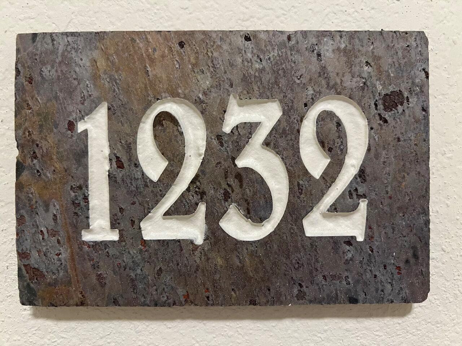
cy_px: 173
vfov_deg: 53.1
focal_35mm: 26
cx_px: 231
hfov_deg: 67.3
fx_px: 347
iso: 250
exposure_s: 1/60
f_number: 1.5
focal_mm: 5.7
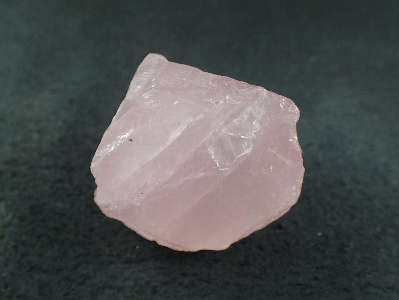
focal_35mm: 38
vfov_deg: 37.7
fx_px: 438
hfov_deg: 49.0
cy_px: 150
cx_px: 200
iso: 125
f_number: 2.7
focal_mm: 6.86
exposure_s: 1/160
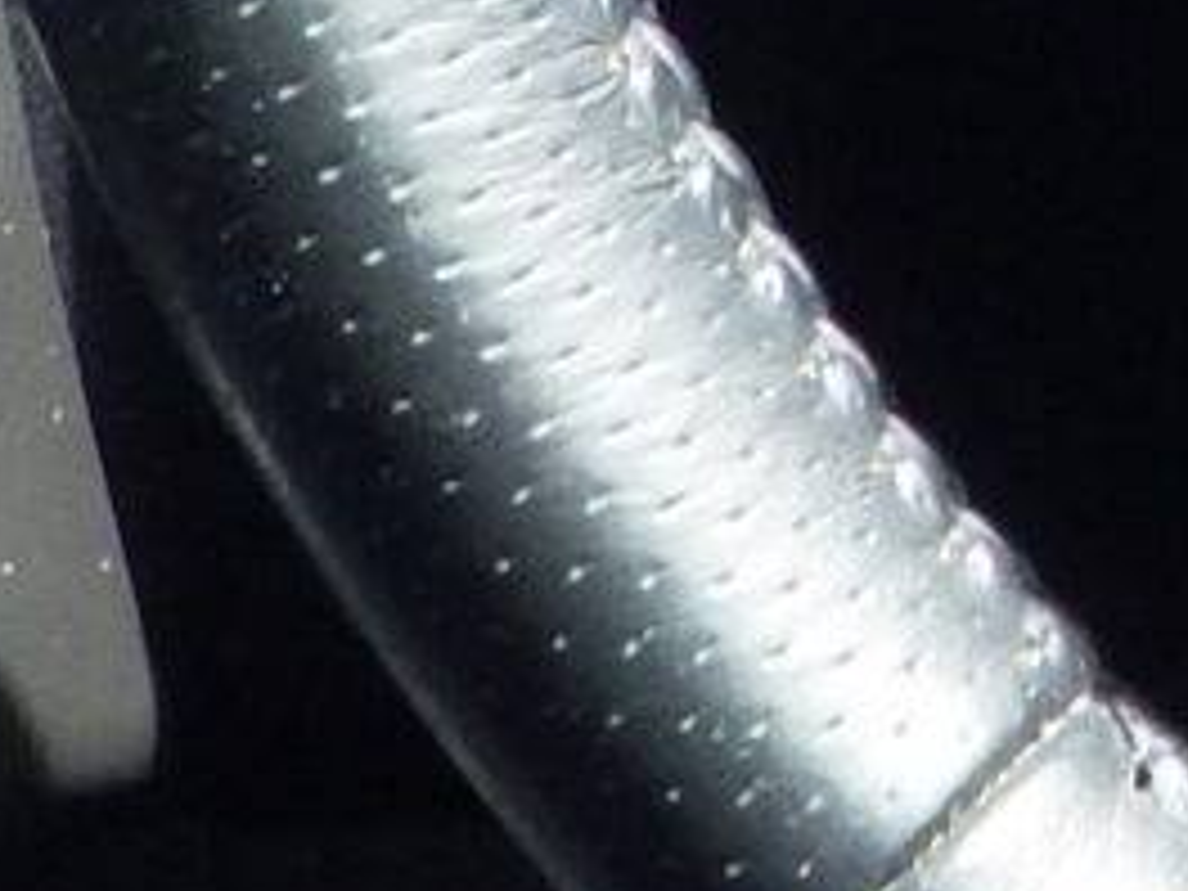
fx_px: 7447
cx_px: 3168
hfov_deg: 8.2
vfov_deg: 6.5
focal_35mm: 217
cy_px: -1278
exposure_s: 1/200
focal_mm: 5
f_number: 4.2
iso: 250
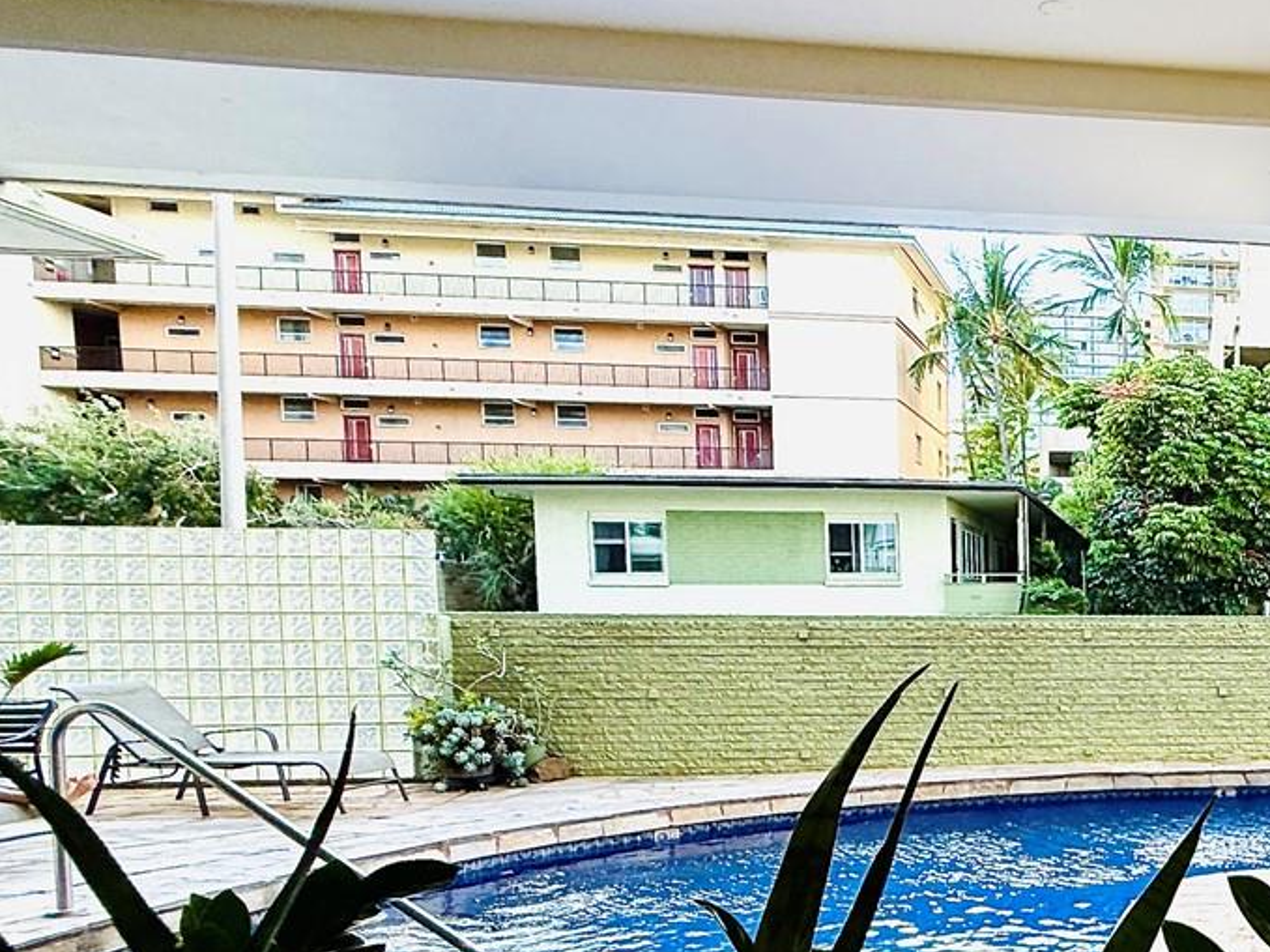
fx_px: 1210
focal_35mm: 33
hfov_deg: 43.7
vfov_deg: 41.9
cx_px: 1373
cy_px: 690
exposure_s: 1/119
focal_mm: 2.22
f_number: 2.2
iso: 64
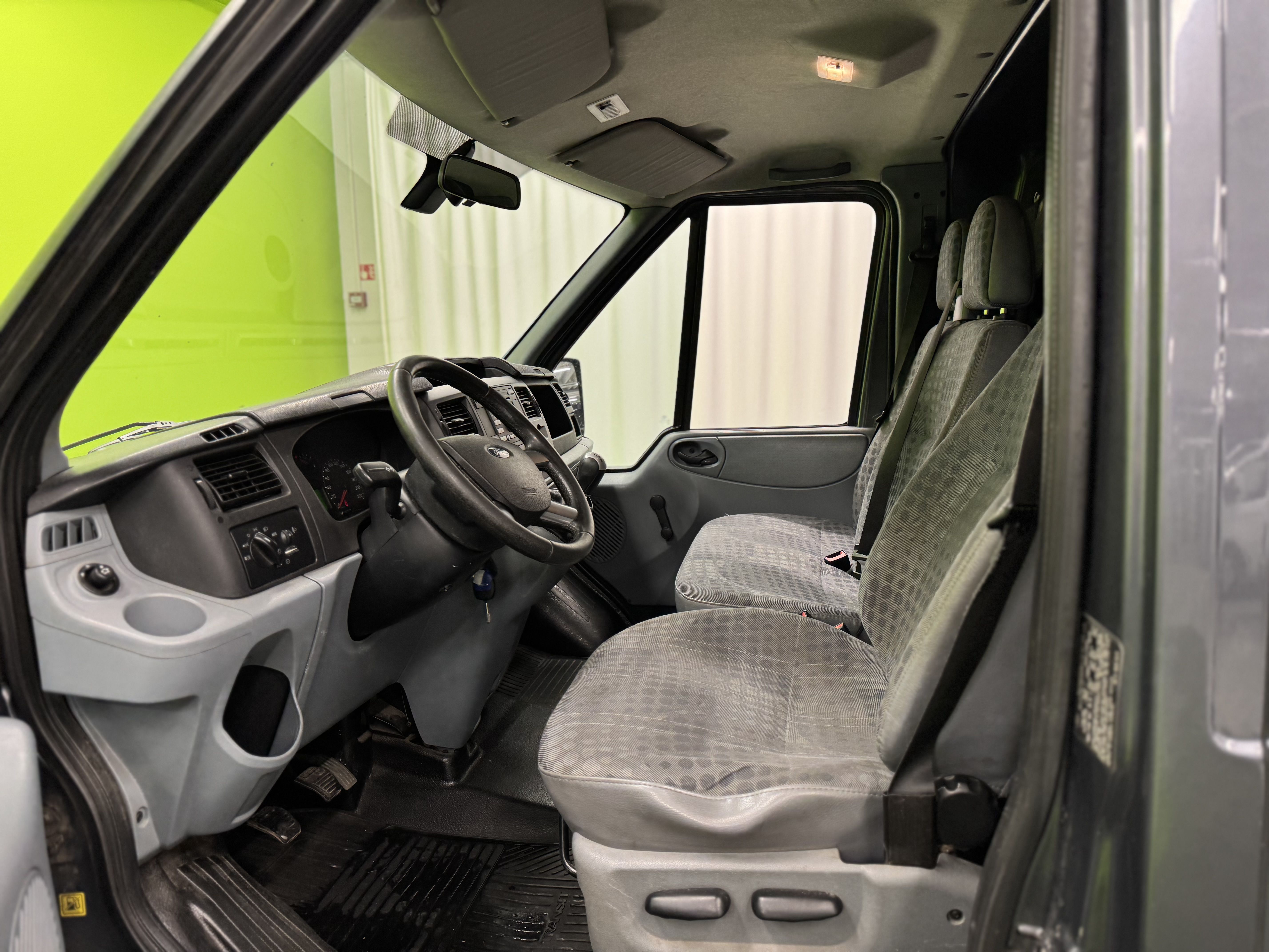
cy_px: 476
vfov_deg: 56.8
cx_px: 634
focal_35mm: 24
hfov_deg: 71.6
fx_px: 880
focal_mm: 6.76
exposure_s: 1/100
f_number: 1.78
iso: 125
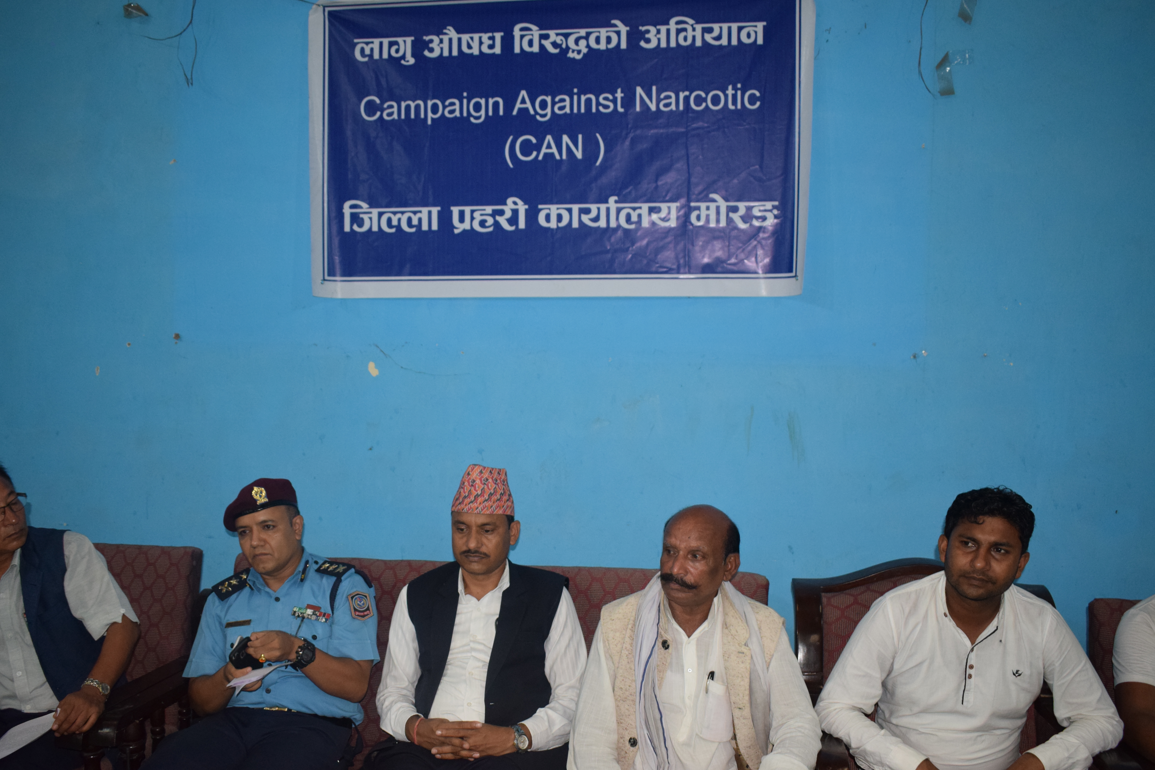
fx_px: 1108
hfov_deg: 55.0
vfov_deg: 38.3
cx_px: 538
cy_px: 419
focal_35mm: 35
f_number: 3.8
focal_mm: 21
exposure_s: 1/60
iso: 900
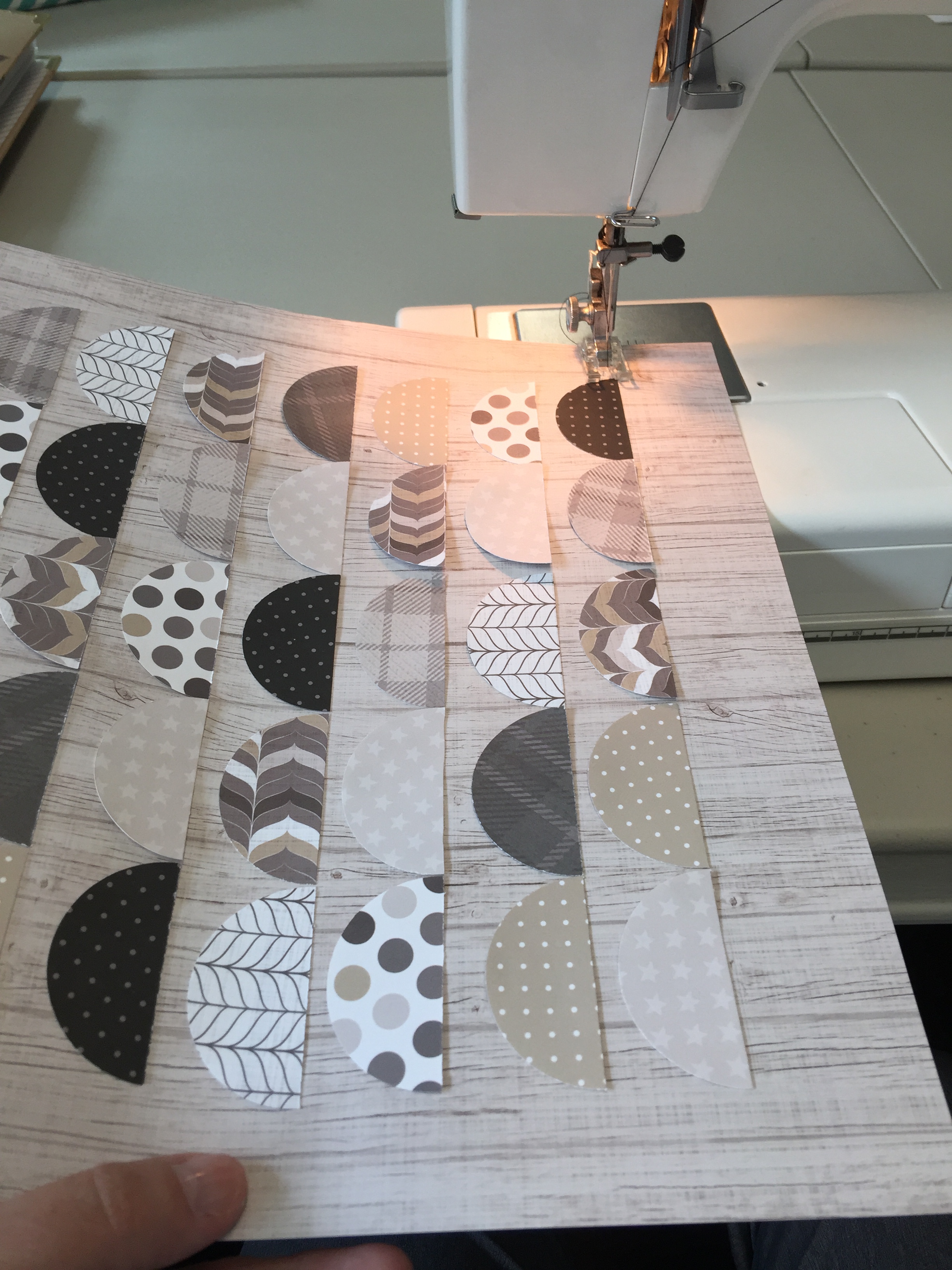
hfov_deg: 48.2
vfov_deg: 61.7
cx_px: 476
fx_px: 1063
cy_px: 635
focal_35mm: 29
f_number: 2.2
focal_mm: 4.15
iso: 50
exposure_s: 1/120
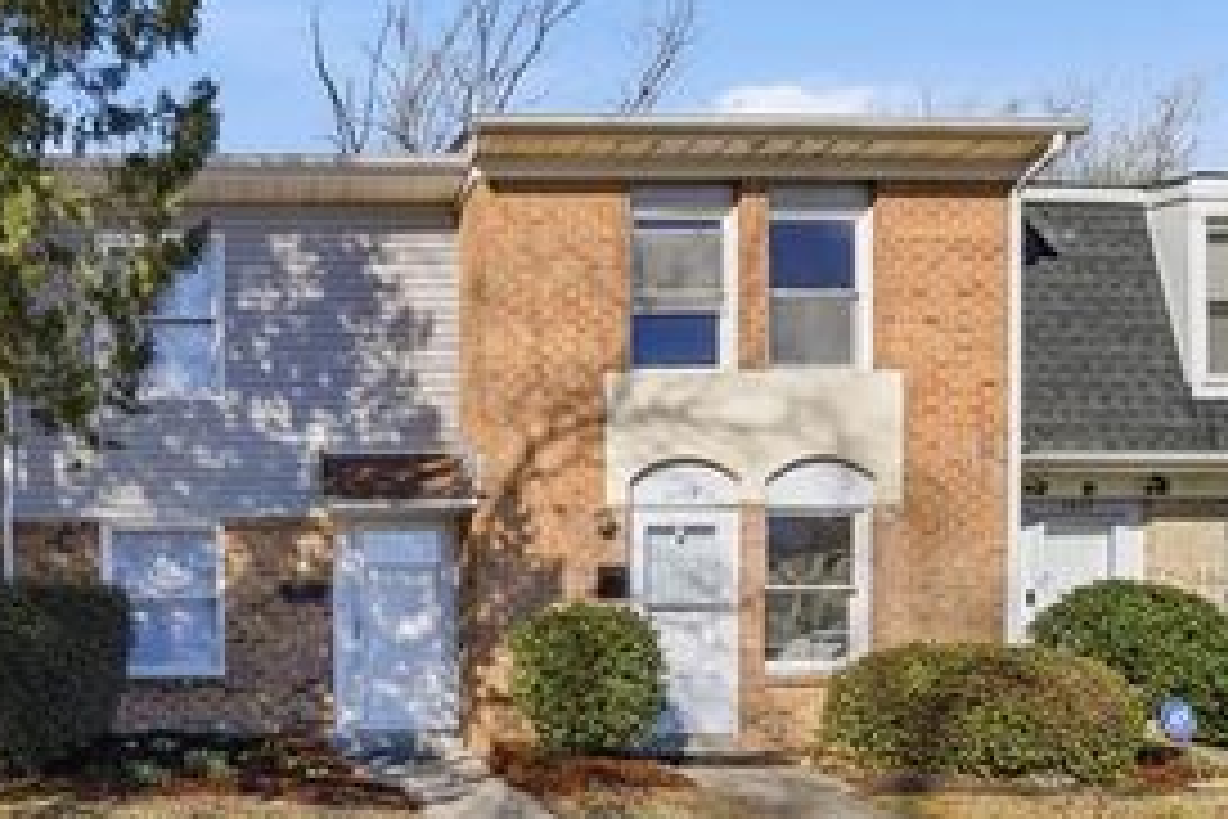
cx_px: 270
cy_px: 632
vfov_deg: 54.1
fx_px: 750
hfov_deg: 71.7
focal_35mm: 22
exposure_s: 1/1600
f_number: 8
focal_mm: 12
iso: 250
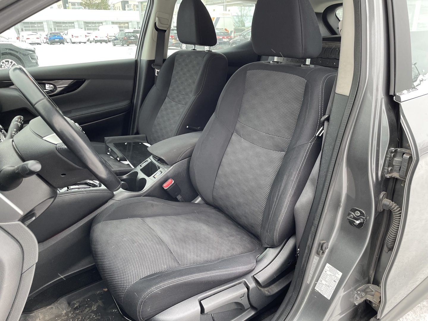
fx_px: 321
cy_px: 160
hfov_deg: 67.3
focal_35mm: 26
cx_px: 214
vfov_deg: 53.1
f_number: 1.6
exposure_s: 1/113
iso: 125
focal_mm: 4.2
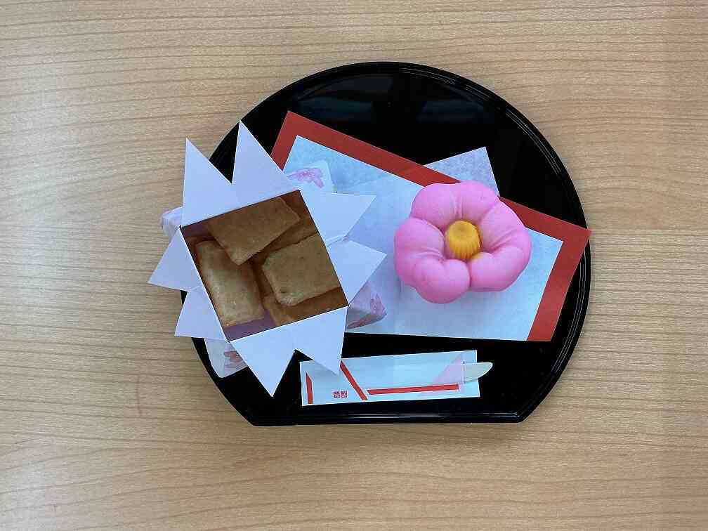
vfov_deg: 48.2
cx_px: 354
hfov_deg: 61.7
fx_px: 593
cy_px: 266
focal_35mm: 29
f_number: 1.8
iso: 64
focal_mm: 3
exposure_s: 1/120
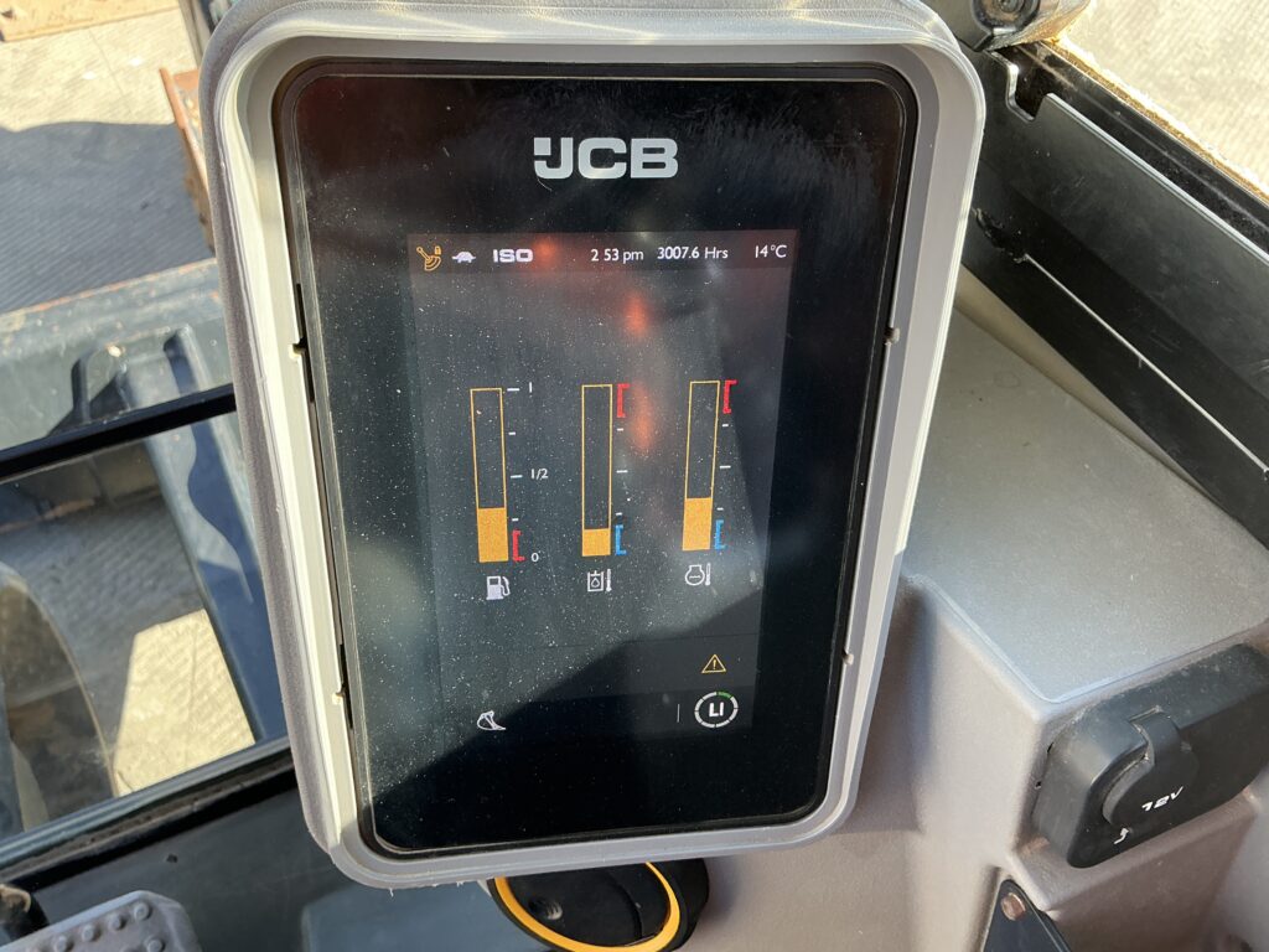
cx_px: 634
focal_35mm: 28
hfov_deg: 63.4
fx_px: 1026
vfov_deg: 49.7
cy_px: 476
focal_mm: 3
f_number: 1.8
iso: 50
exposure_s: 1/122
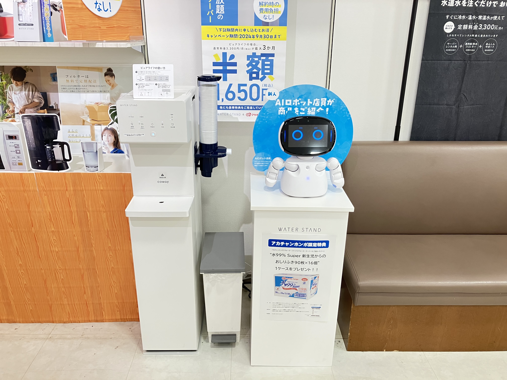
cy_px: 190
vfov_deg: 49.7
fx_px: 410
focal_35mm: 28
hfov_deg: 63.4
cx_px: 254
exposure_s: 1/60
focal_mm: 3.99
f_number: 1.8
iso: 100
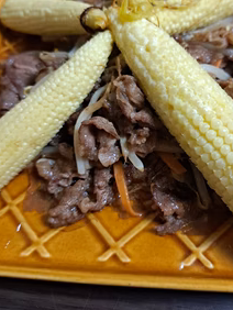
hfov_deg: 41.4
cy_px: 121
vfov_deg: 53.5
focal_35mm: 34
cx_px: 153
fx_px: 305
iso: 400
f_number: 1.8
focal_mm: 5.23
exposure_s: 1/33
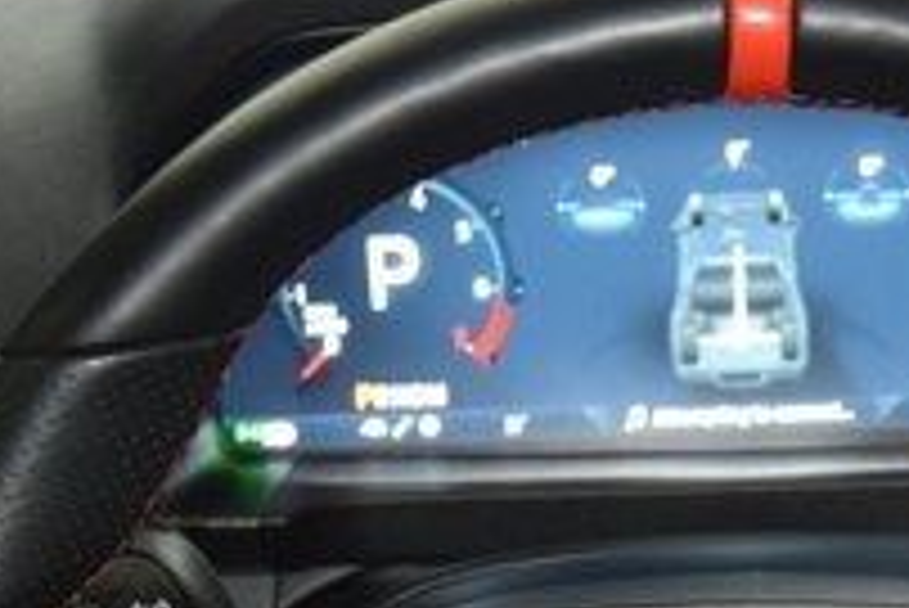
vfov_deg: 9.1
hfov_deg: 13.8
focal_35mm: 148
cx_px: 760
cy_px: 858
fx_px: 3729
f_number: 4
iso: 2000
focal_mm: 31
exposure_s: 1/20
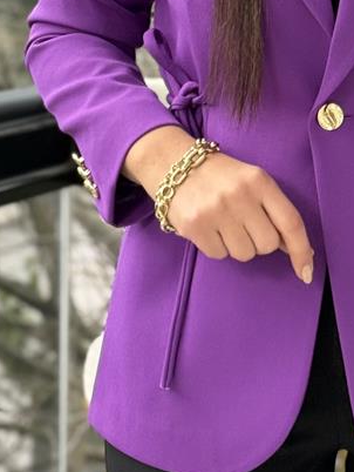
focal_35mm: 159
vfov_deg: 12.3
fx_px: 2166
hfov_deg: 9.3
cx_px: 355
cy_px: 69
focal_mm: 6.76
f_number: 1.78
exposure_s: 1/351
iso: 100
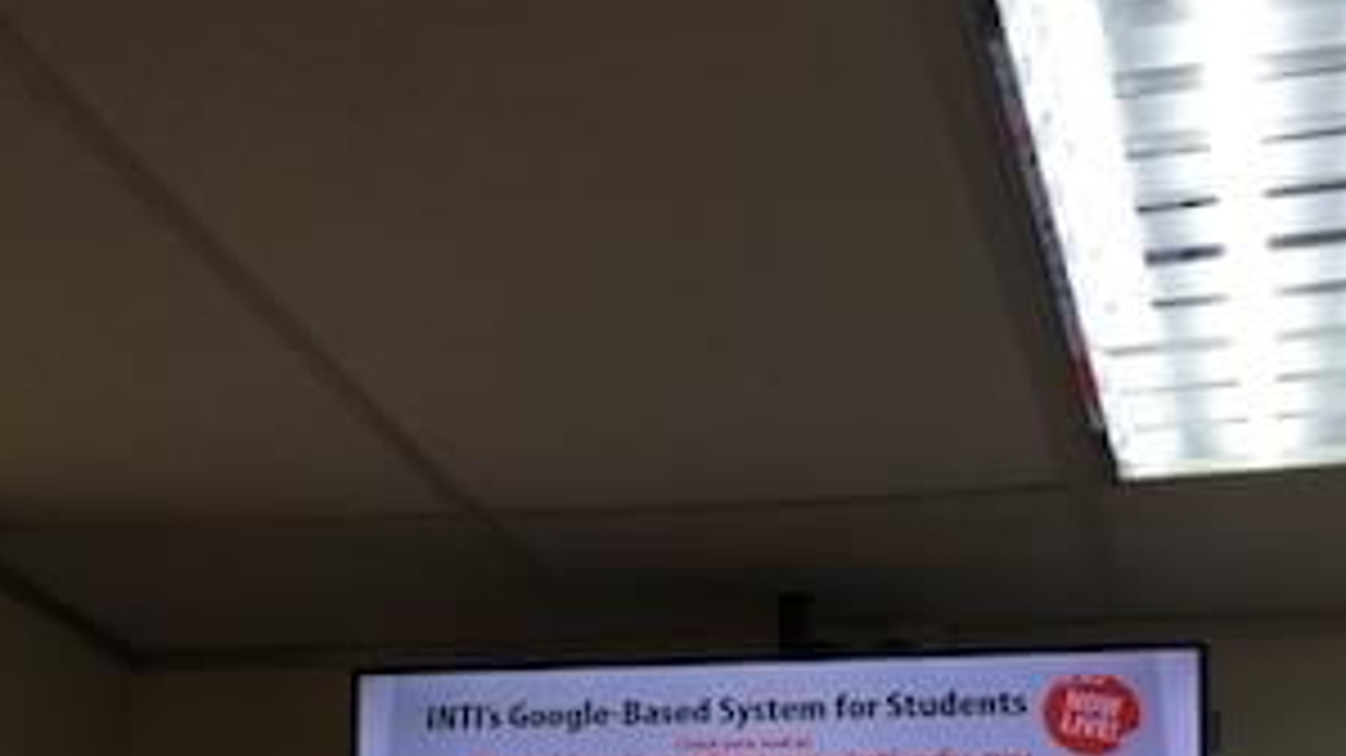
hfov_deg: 28.6
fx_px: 2640
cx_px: 734
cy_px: 920
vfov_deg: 15.7
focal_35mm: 74
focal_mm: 4.15
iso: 32
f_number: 2.2
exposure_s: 1/50
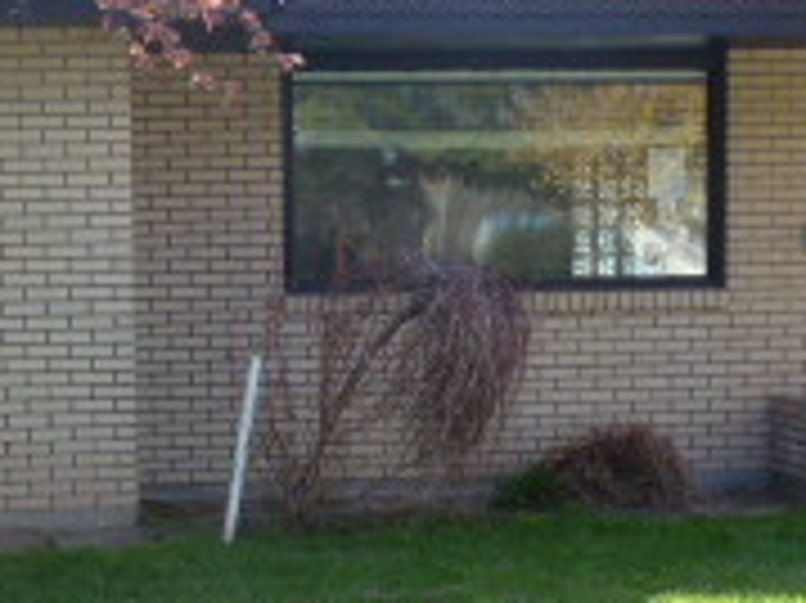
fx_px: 2001
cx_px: 221
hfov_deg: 22.6
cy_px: 490
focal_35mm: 86
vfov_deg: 17.0
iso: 100
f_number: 4
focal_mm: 4.3
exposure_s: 1/125
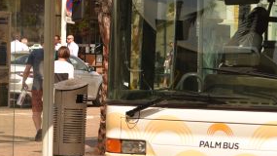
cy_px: 35
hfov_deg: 9.7
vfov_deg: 5.5
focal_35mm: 222
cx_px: 203
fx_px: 1630
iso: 100
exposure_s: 1/640
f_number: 6.3
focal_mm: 56
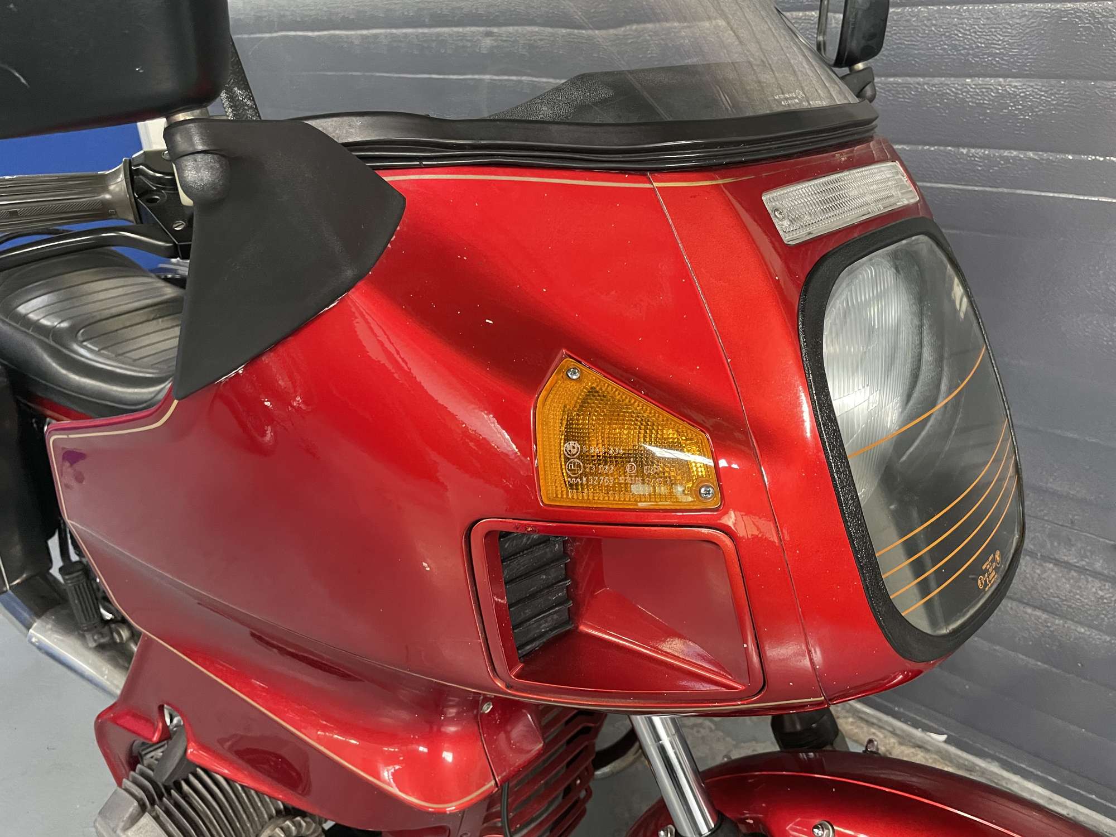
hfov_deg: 67.3
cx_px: 558
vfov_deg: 53.1
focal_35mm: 26
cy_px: 418
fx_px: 838
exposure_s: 1/60
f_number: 1.6
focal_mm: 4.2
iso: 500
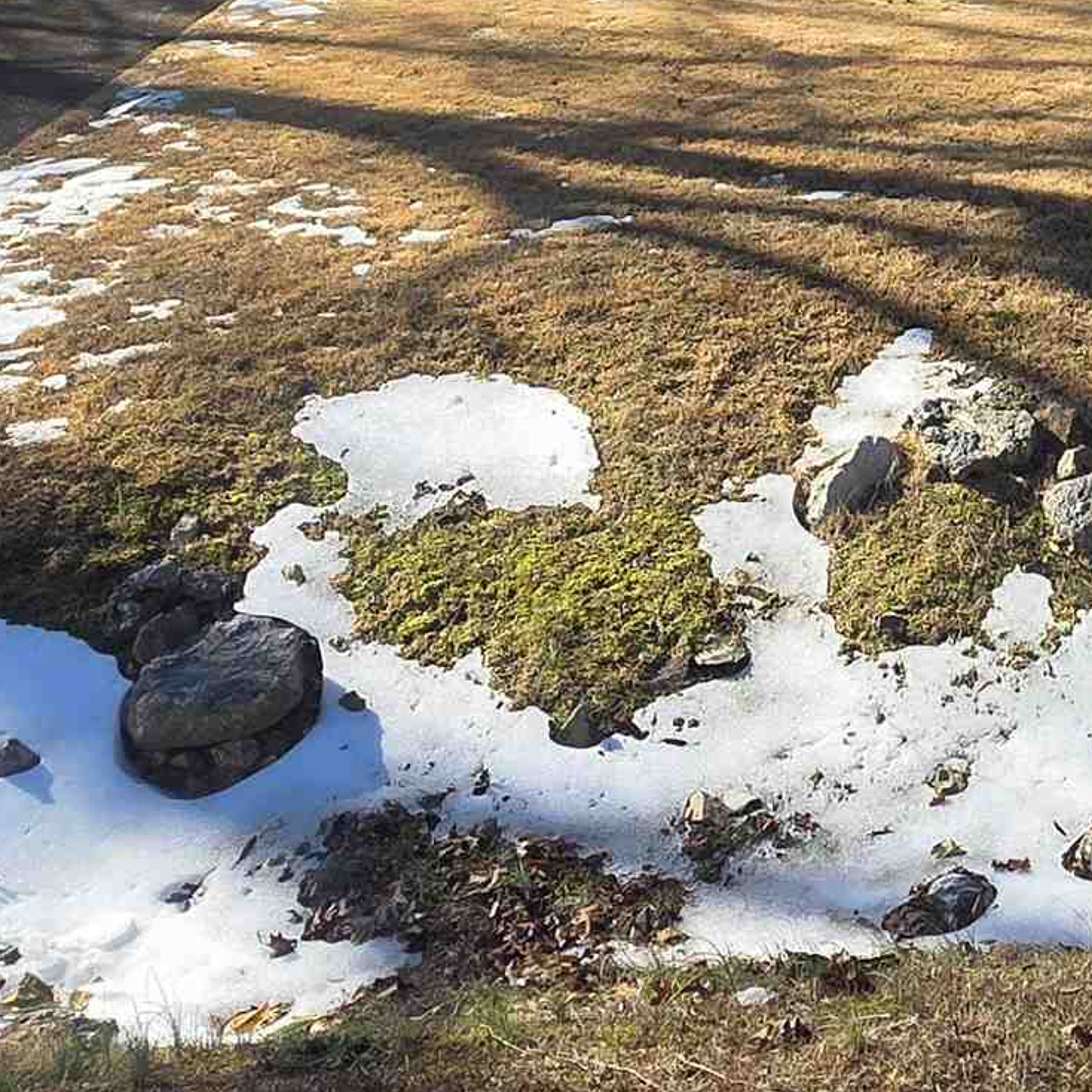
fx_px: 1713
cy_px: -21
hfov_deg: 34.1
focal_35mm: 48
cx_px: 897
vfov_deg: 32.3
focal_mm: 2.2
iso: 40
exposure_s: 1/677
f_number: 1.9
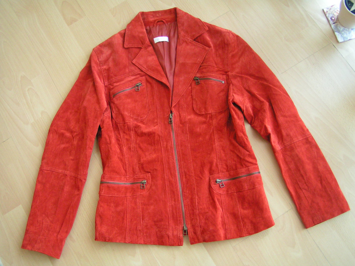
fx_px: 390
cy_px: 133
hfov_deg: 49.0
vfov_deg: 37.7
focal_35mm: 38
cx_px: 178
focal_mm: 5.8
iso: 200
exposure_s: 1/20
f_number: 2.8
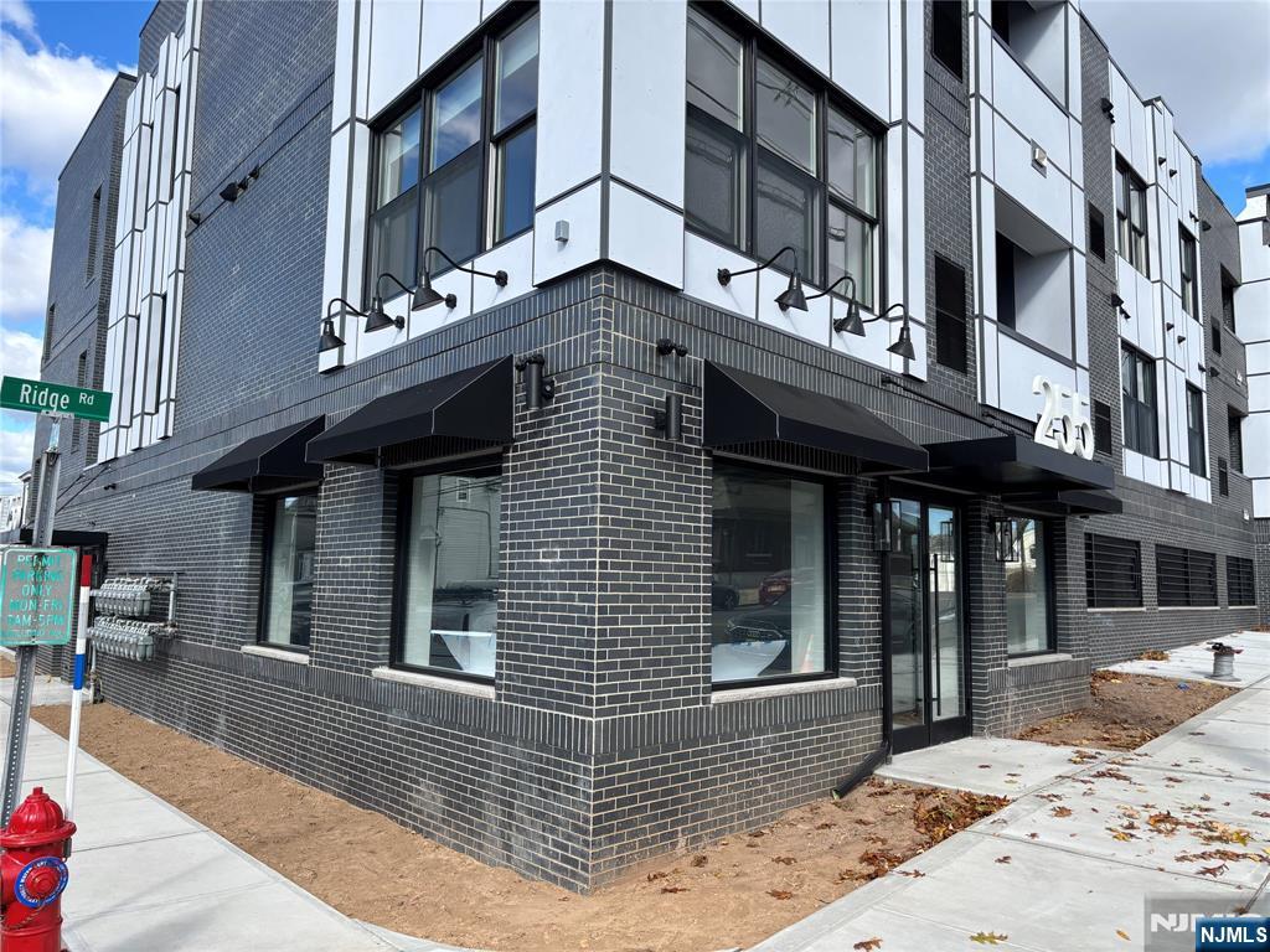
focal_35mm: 26
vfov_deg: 53.1
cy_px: 476
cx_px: 635
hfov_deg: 67.3
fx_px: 954
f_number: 1.6
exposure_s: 1/1642
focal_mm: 5.96
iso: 50
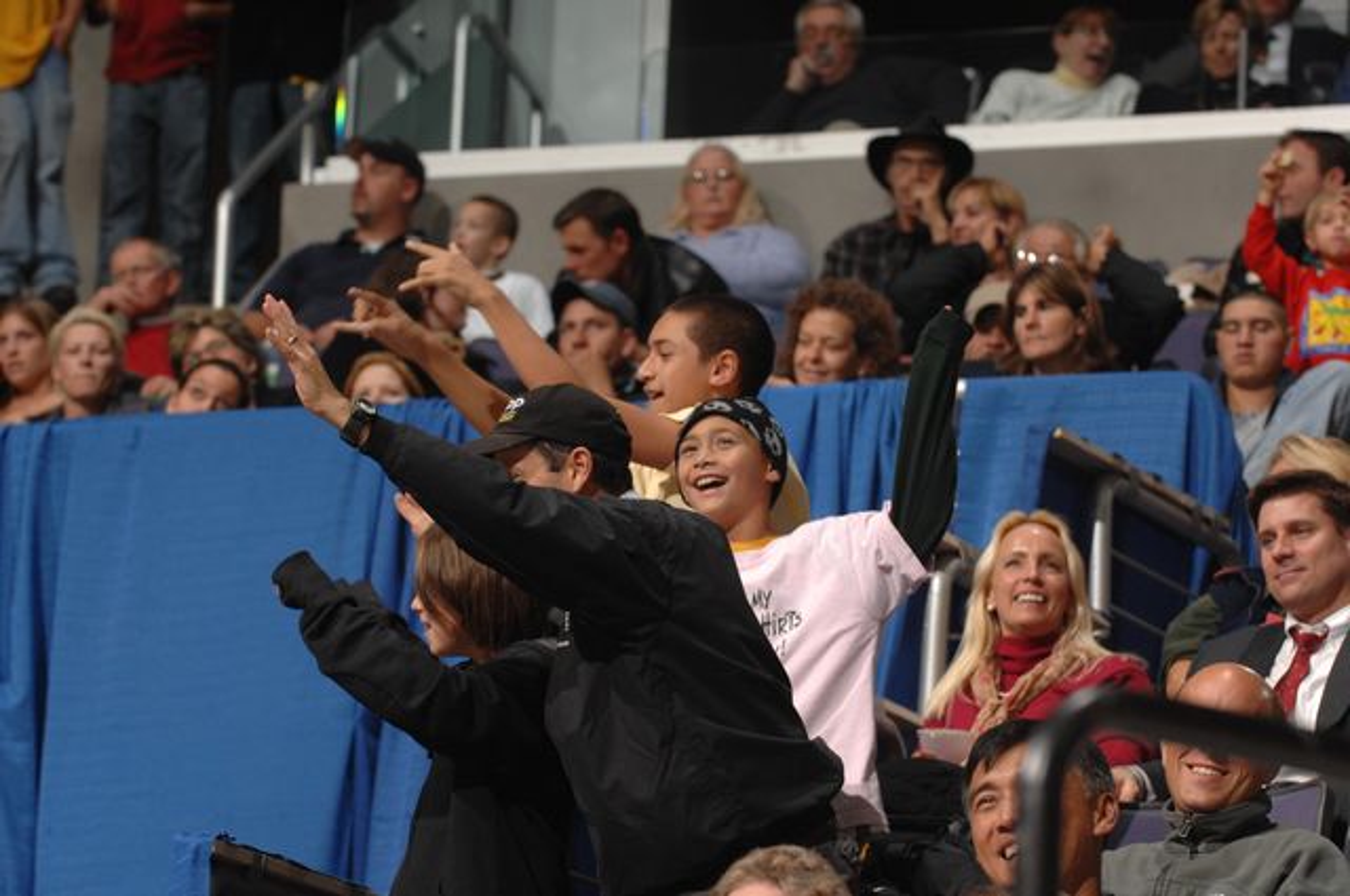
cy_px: 448
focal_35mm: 174
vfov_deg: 7.9
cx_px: 675
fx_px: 6517
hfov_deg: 11.8
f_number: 5
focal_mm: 116
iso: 320
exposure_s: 1/250
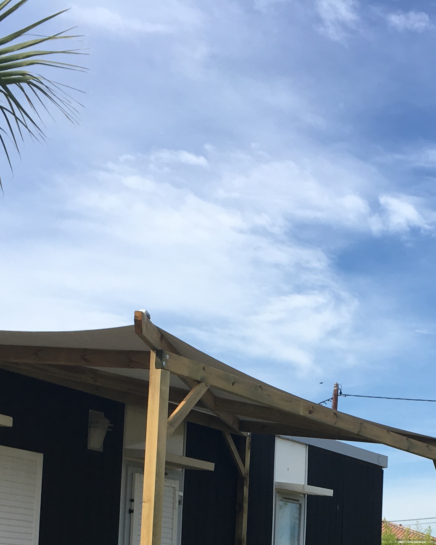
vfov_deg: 26.5
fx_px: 1113
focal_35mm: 69
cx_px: 317
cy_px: 498
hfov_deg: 22.0
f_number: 2.2
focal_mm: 4.15
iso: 25
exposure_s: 1/1326
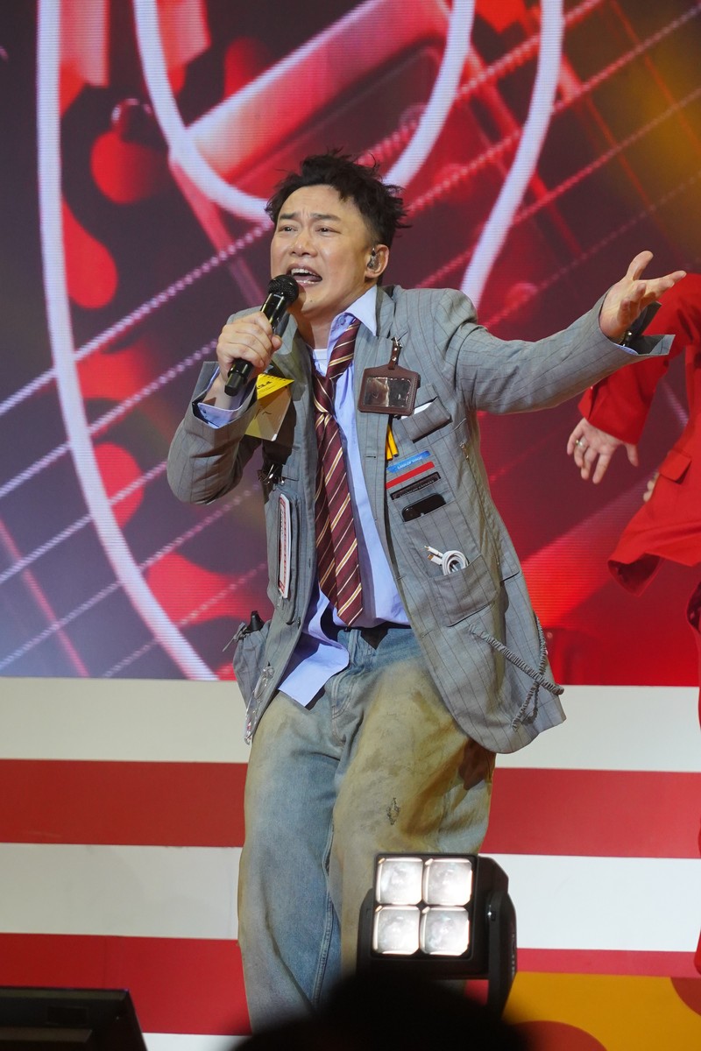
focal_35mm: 360
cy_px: 526
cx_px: 350
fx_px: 10514
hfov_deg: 3.8
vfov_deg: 5.7
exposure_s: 1/400
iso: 3200
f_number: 8
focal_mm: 240
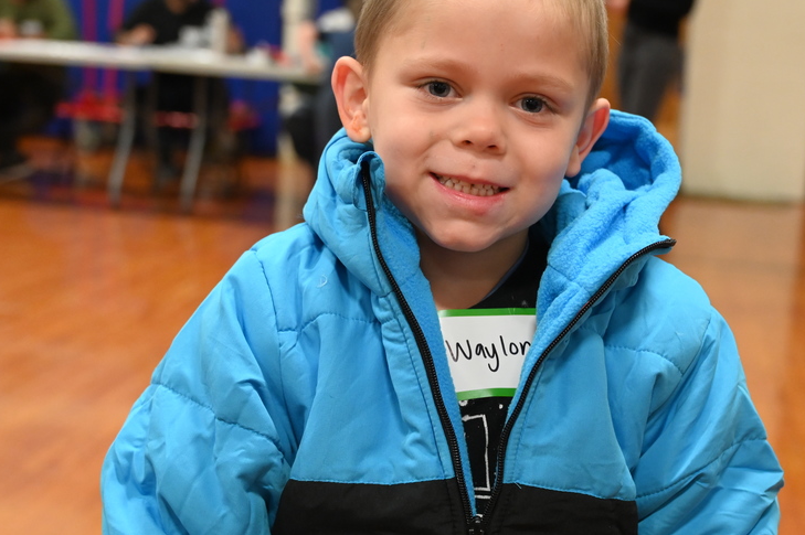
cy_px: 269
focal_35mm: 59
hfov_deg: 33.9
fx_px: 1318
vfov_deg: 23.0
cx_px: 446
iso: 3200
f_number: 4
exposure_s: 1/125
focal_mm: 42
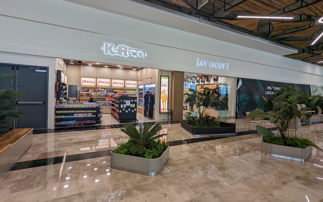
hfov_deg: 94.4
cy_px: 97
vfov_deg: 68.0
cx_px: 162
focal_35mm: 17
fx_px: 150
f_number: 2.2
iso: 67
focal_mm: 2.35
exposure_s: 1/212
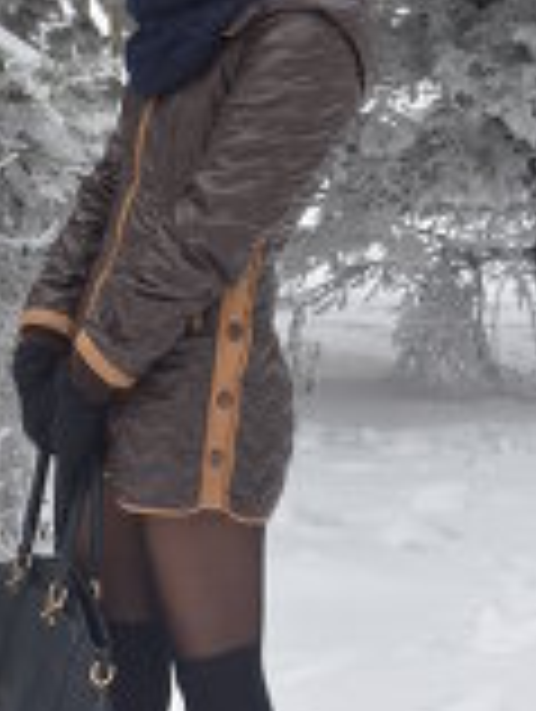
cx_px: 218
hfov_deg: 7.6
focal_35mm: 196
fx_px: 4040
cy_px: 400
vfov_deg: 10.1
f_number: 9
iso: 500
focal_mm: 55
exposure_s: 1/250
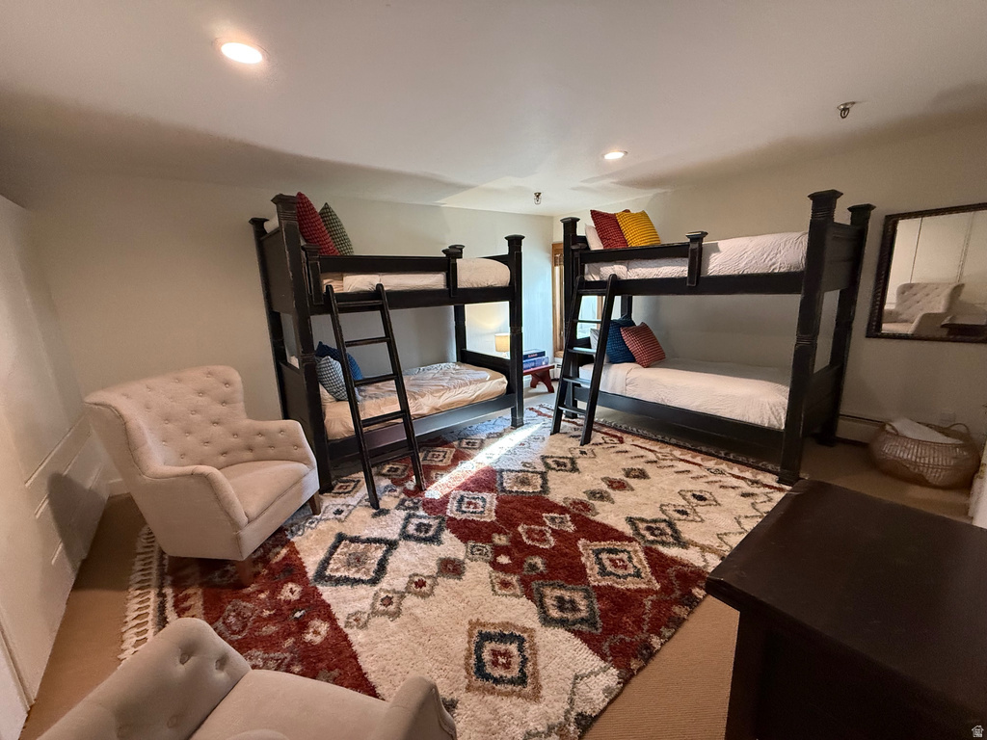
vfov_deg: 85.7
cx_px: 494
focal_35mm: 14
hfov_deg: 102.1
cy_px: 370
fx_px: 399
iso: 500
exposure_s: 1/120
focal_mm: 2.22
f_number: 2.2
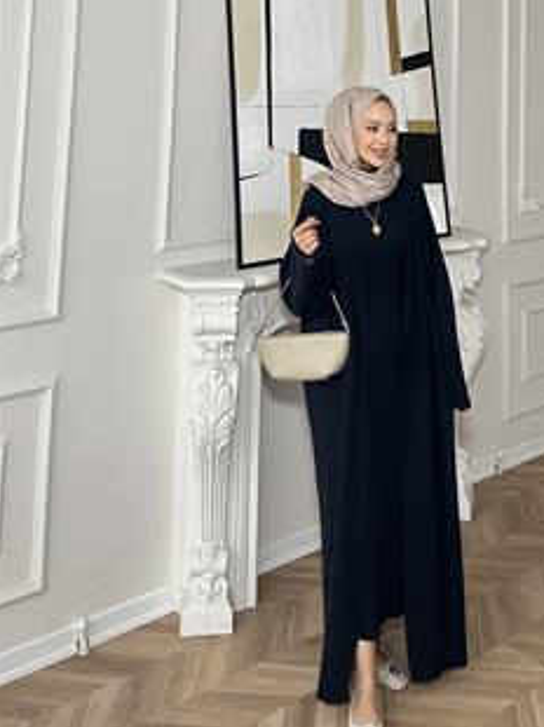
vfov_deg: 56.4
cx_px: 359
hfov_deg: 43.5
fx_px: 671
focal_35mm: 32
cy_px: 292
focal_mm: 6.86
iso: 200
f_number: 1.78
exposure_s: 1/121
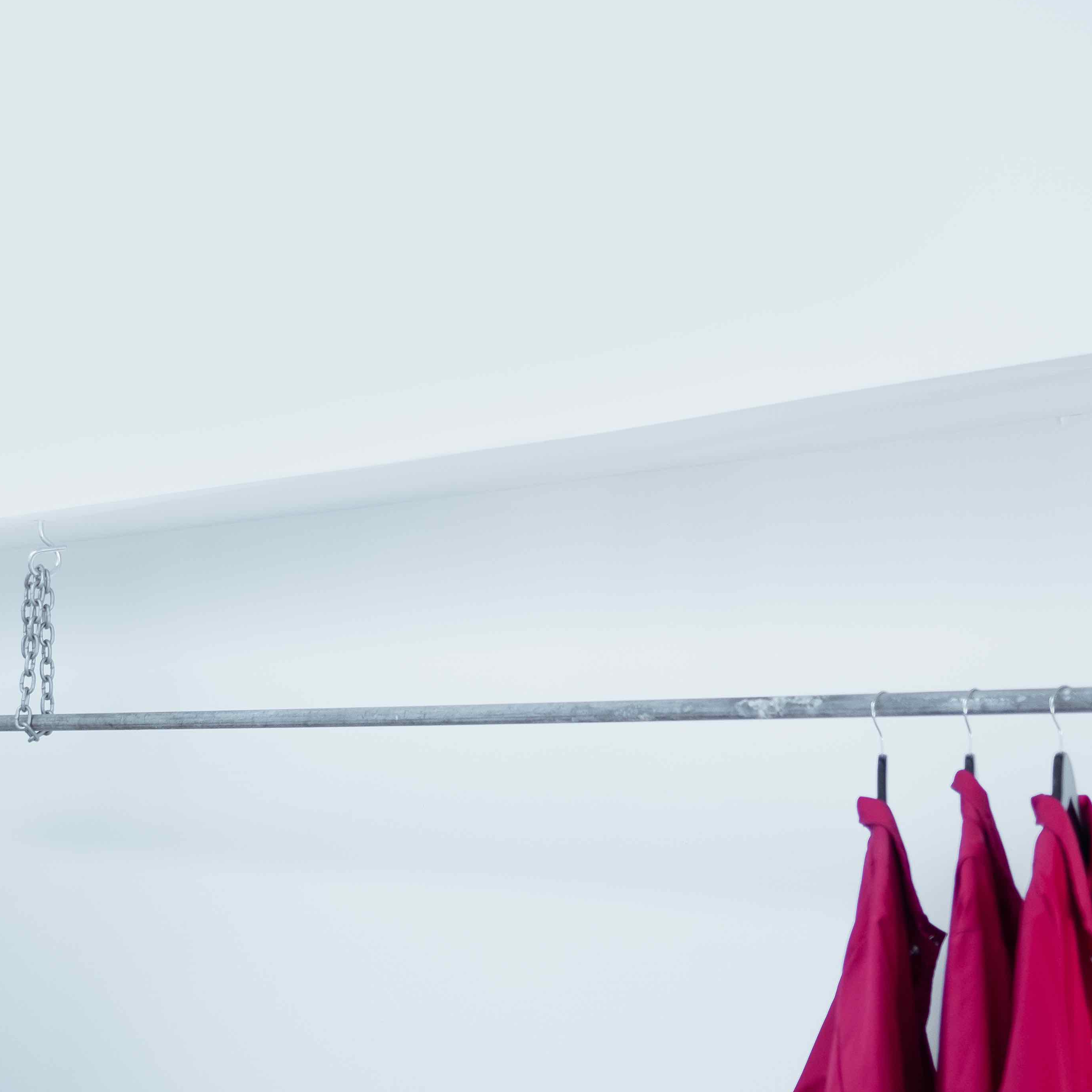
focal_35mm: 65
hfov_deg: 26.4
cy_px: 447
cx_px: 377
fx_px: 2320
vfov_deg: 26.4
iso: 320
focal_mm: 23
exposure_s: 1/80
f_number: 1.6
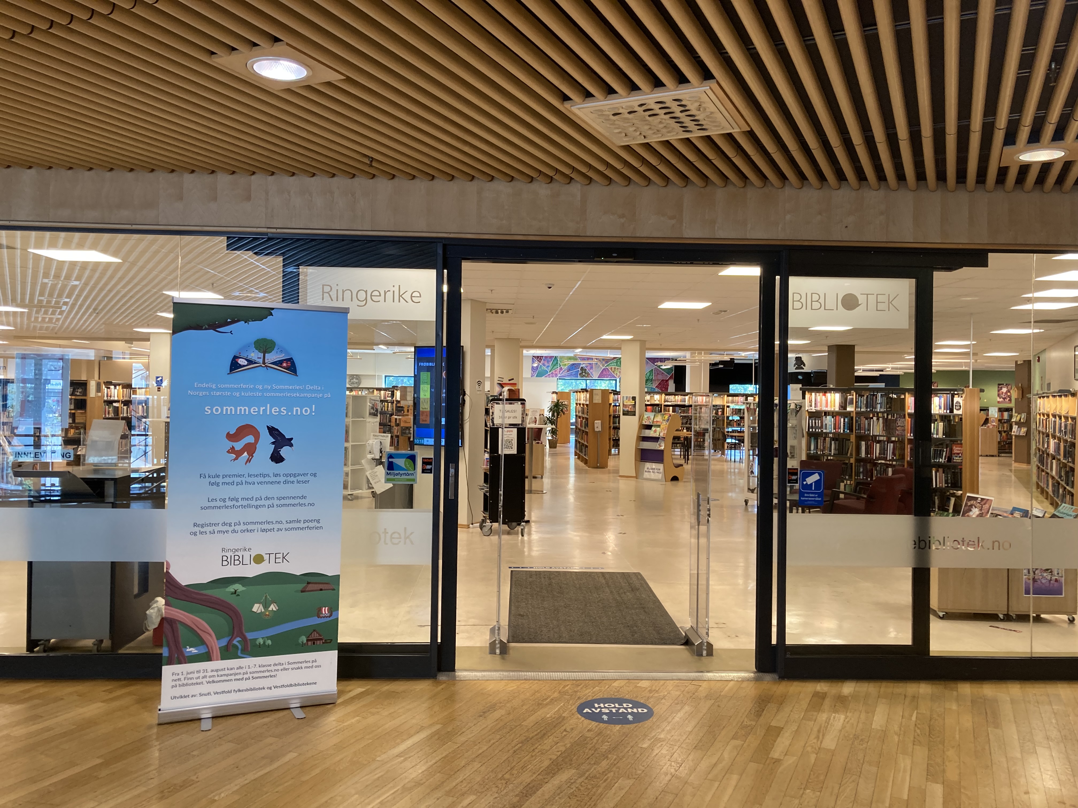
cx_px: 539
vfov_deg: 49.7
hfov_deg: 63.4
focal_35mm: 28
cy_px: 404
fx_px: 872
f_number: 1.8
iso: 80
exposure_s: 1/50
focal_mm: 3.99
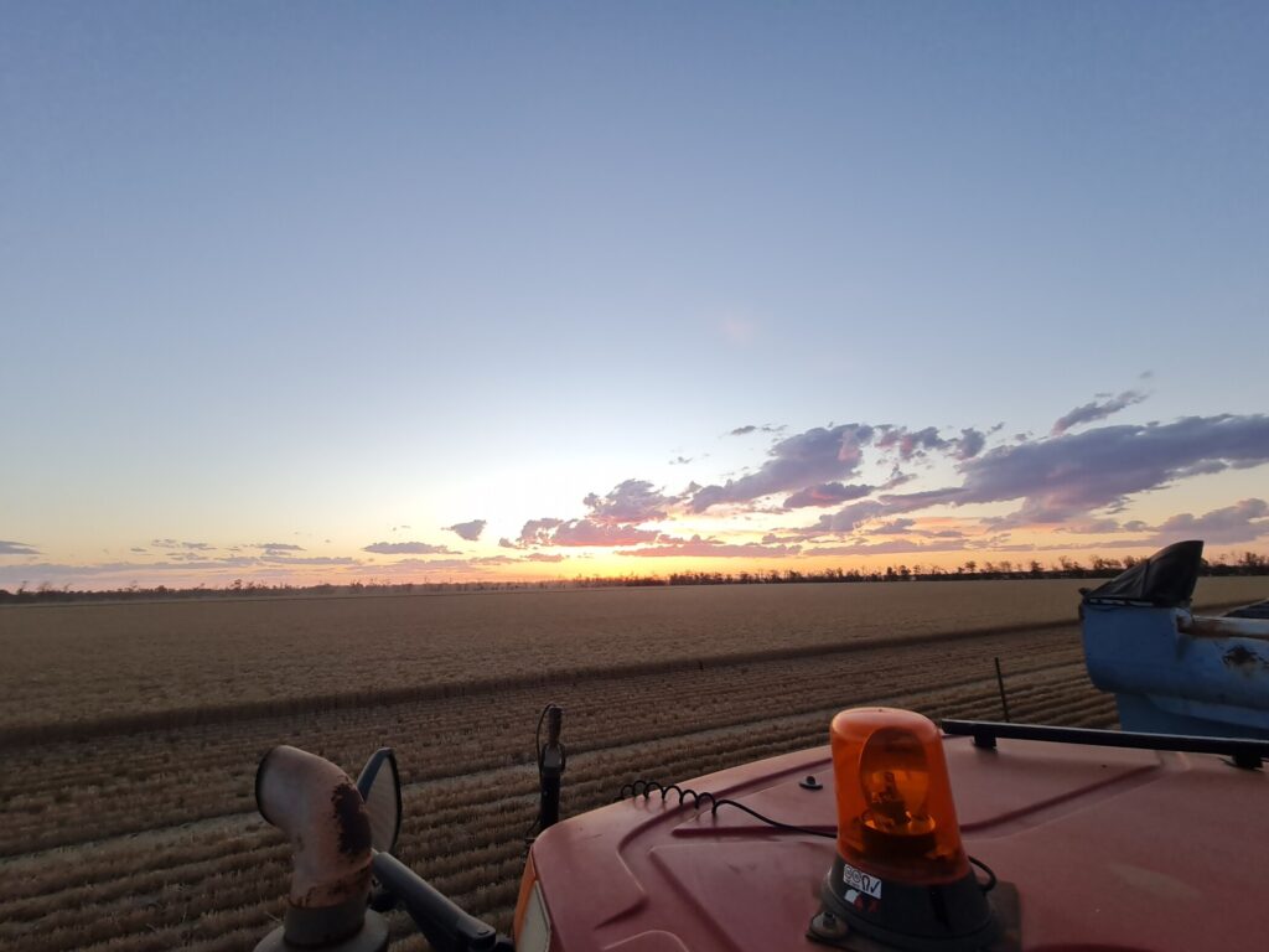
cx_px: 634
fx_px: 477
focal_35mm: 13
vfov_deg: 89.9
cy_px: 476
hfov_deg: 106.2
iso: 100
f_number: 2.2
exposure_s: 1/100
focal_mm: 2.2
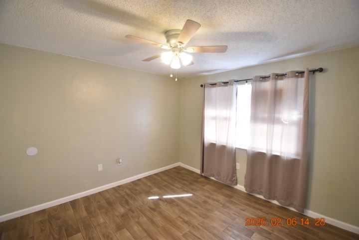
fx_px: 150
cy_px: 120
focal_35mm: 15
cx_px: 180
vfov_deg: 77.3
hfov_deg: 100.4
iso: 800
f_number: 3.5
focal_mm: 10
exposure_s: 1/60
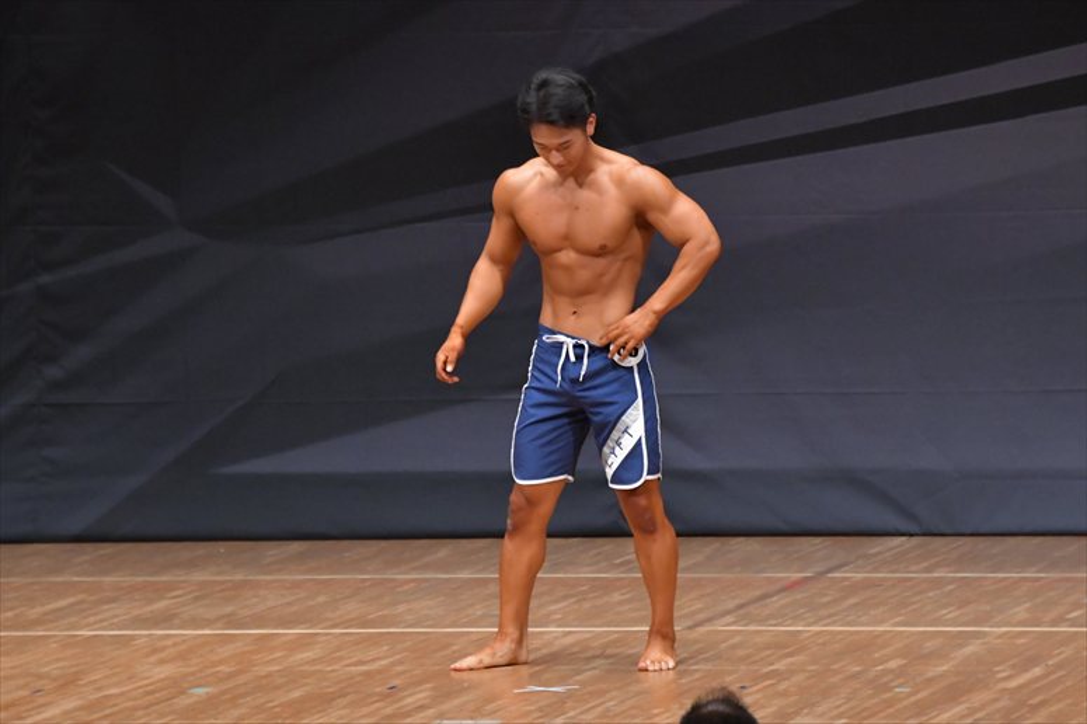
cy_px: 362
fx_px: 8601
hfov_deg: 7.2
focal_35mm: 285
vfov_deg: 4.8
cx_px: 544
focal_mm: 190
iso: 6400
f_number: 5.6
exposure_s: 1/400
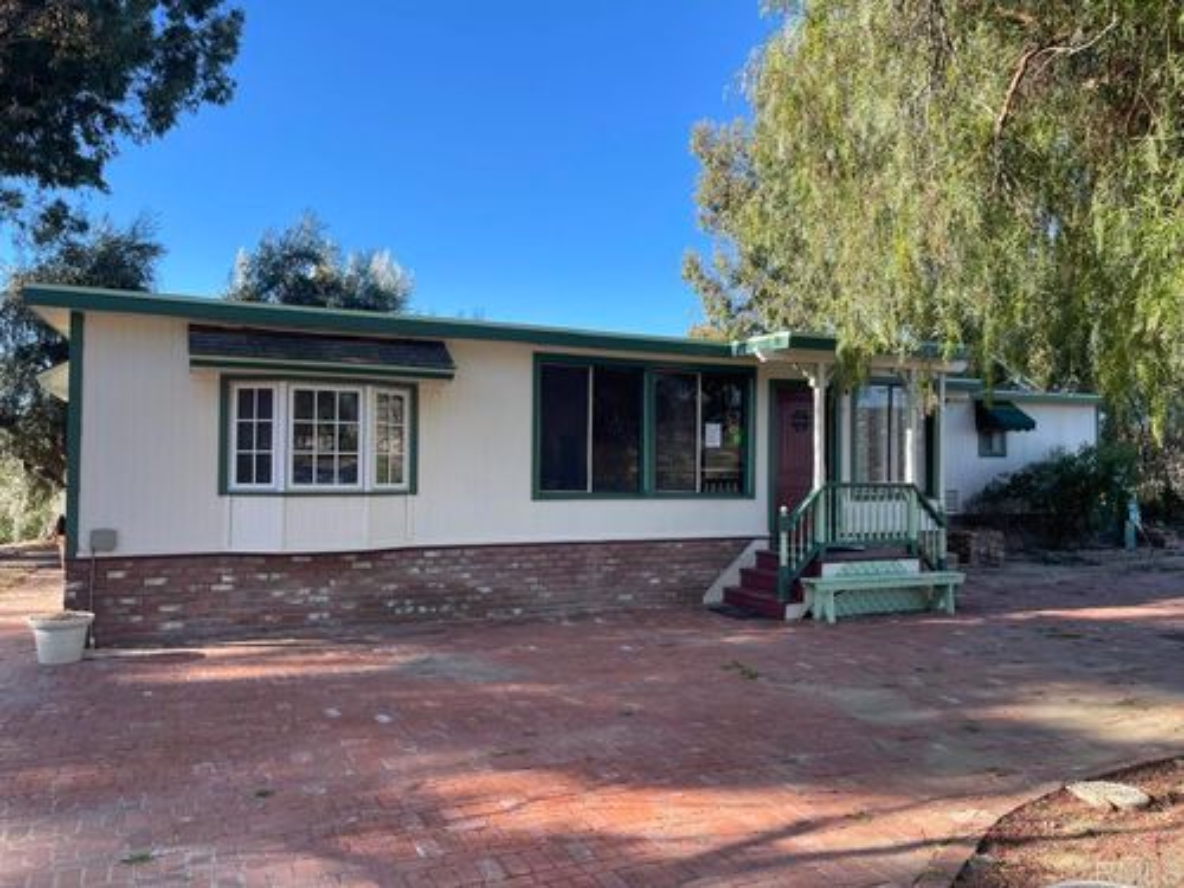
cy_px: 444
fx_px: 855
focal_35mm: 25
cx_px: 592
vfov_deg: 54.9
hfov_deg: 69.4
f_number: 1.6
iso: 32
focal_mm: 5.1
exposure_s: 1/1078
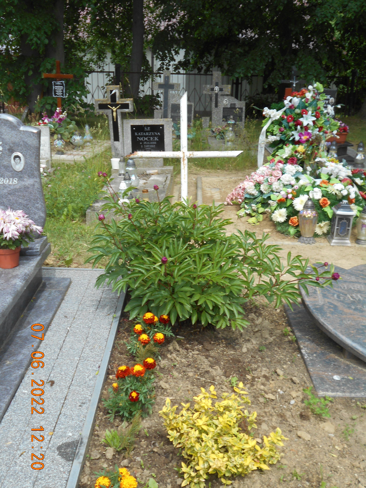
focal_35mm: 39
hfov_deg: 36.8
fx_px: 550
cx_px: 183
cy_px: 244
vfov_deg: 47.9
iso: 80
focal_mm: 6.7
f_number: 3.9
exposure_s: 1/200
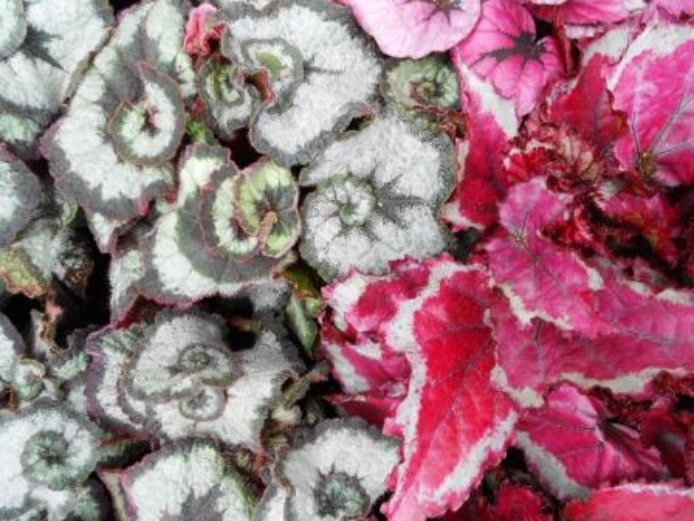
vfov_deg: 48.2
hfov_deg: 61.7
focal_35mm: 29
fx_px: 581
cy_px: 260
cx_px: 347
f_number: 3.4
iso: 125
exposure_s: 1/30
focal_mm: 5.1
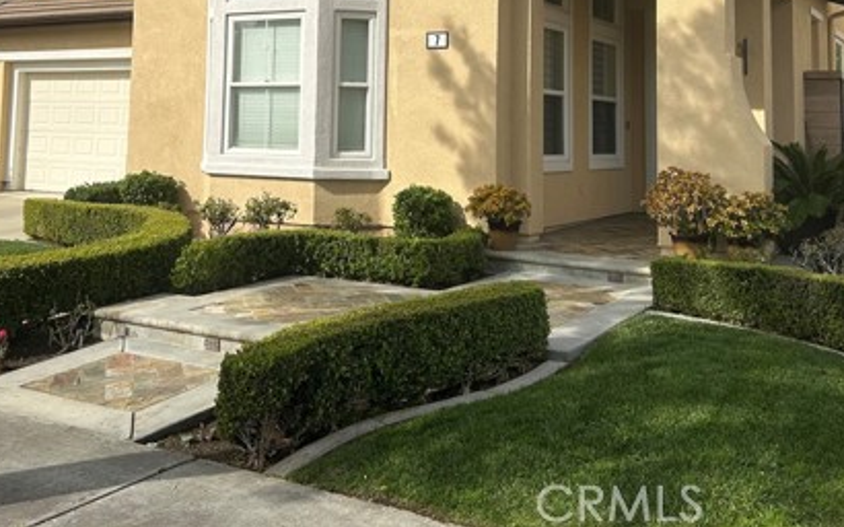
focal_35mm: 43
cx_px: 366
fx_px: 989
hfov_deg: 46.1
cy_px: 39
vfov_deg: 28.5
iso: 50
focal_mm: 5.7
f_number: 1.5
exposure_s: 1/5076
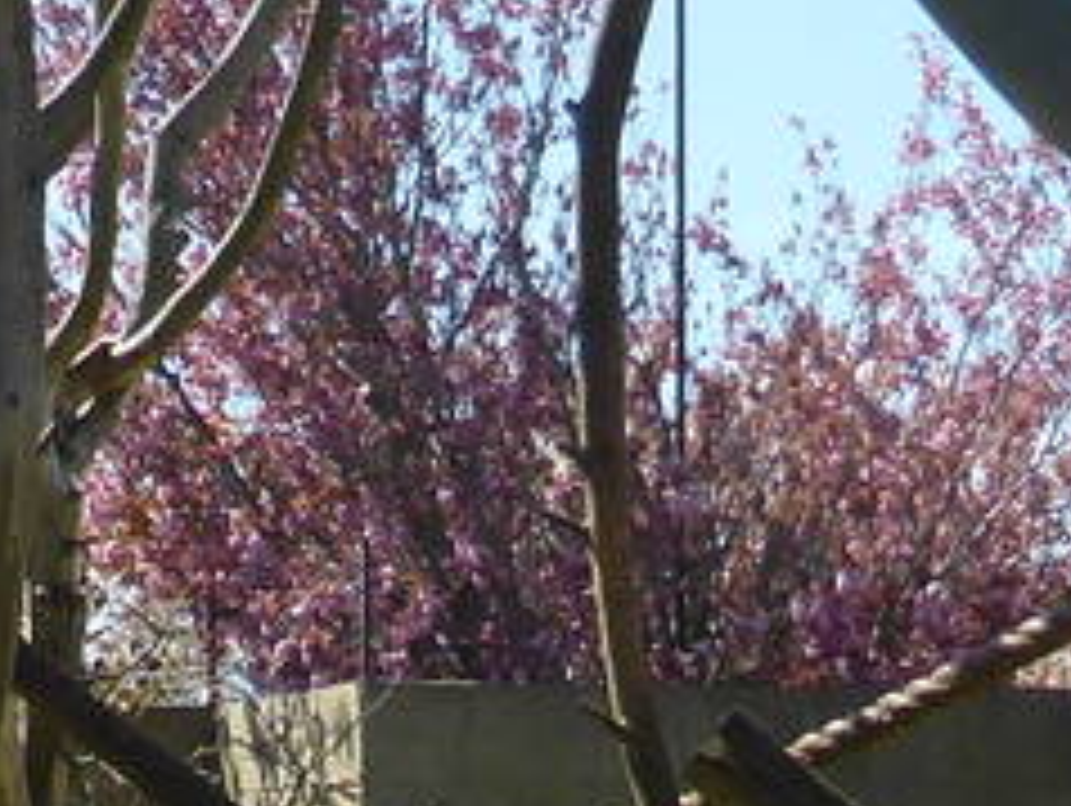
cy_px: 1617
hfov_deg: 11.7
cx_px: 266
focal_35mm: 168
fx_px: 5203
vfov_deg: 8.4
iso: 100
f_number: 3.3
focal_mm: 4.3
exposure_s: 1/640
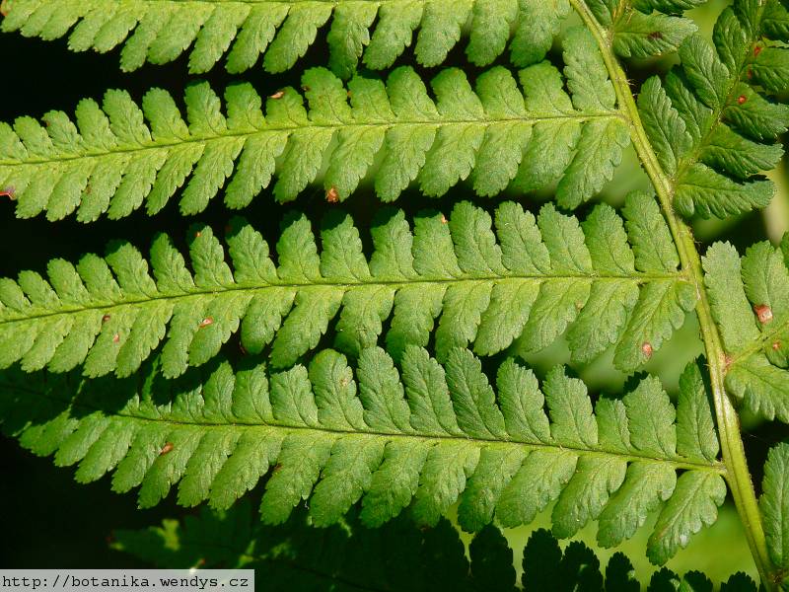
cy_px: 296
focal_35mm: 195
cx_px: 394
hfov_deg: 10.1
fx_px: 4445
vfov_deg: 7.6
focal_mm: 41.3
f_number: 7.1
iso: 100
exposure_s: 1/250
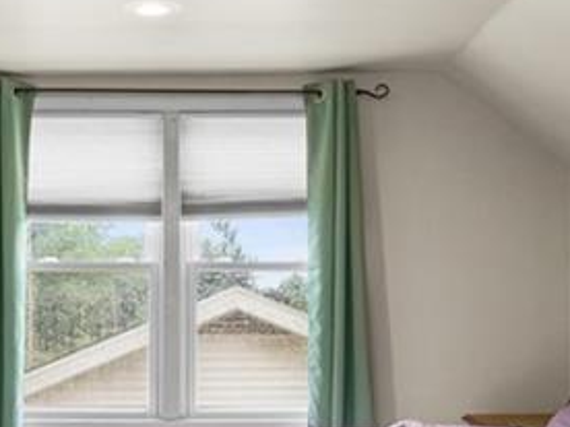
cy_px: 311
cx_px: 142
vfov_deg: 25.4
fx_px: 939
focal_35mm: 57
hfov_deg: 33.1
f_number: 8
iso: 400
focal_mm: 16
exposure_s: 1/4
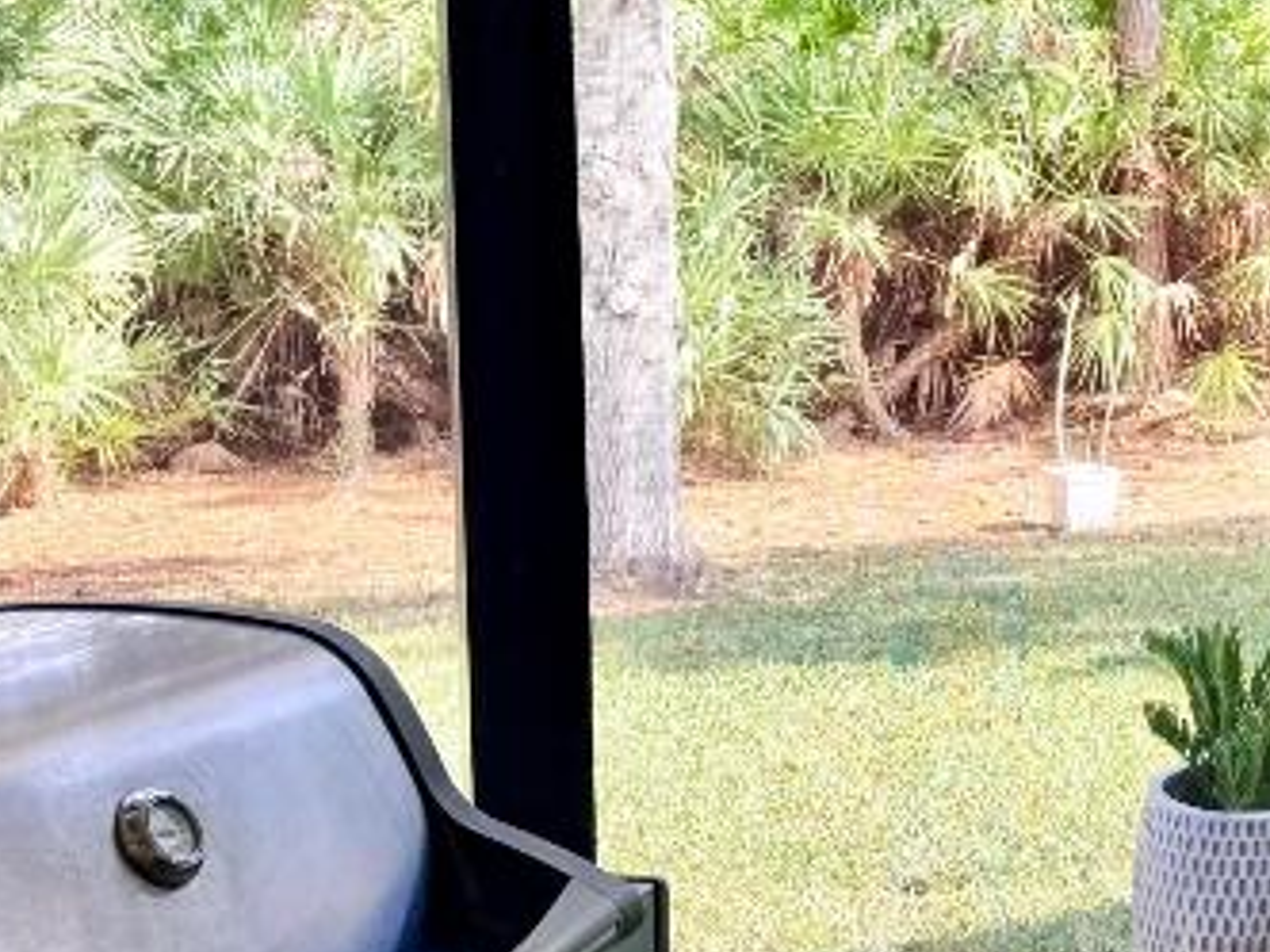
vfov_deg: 19.9
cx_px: 1622
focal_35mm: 74
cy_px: 359
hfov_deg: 23.5
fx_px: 2715
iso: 80
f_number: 1.78
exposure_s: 1/401
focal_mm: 6.76
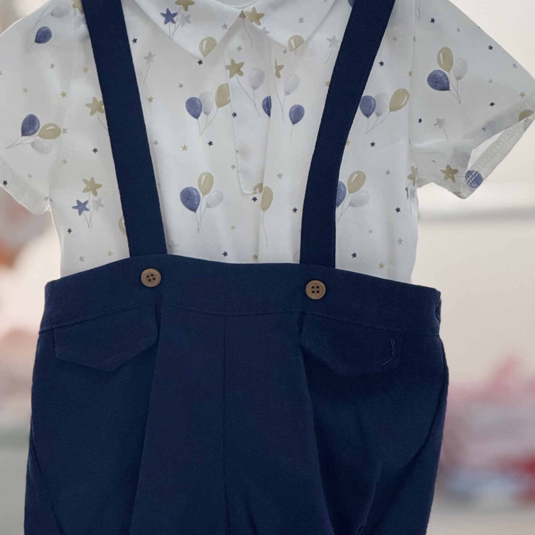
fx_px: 3165
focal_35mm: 181
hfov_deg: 9.7
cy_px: 317
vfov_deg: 9.7
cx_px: 209
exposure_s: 1/100
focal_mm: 15.66
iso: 160
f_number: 2.8
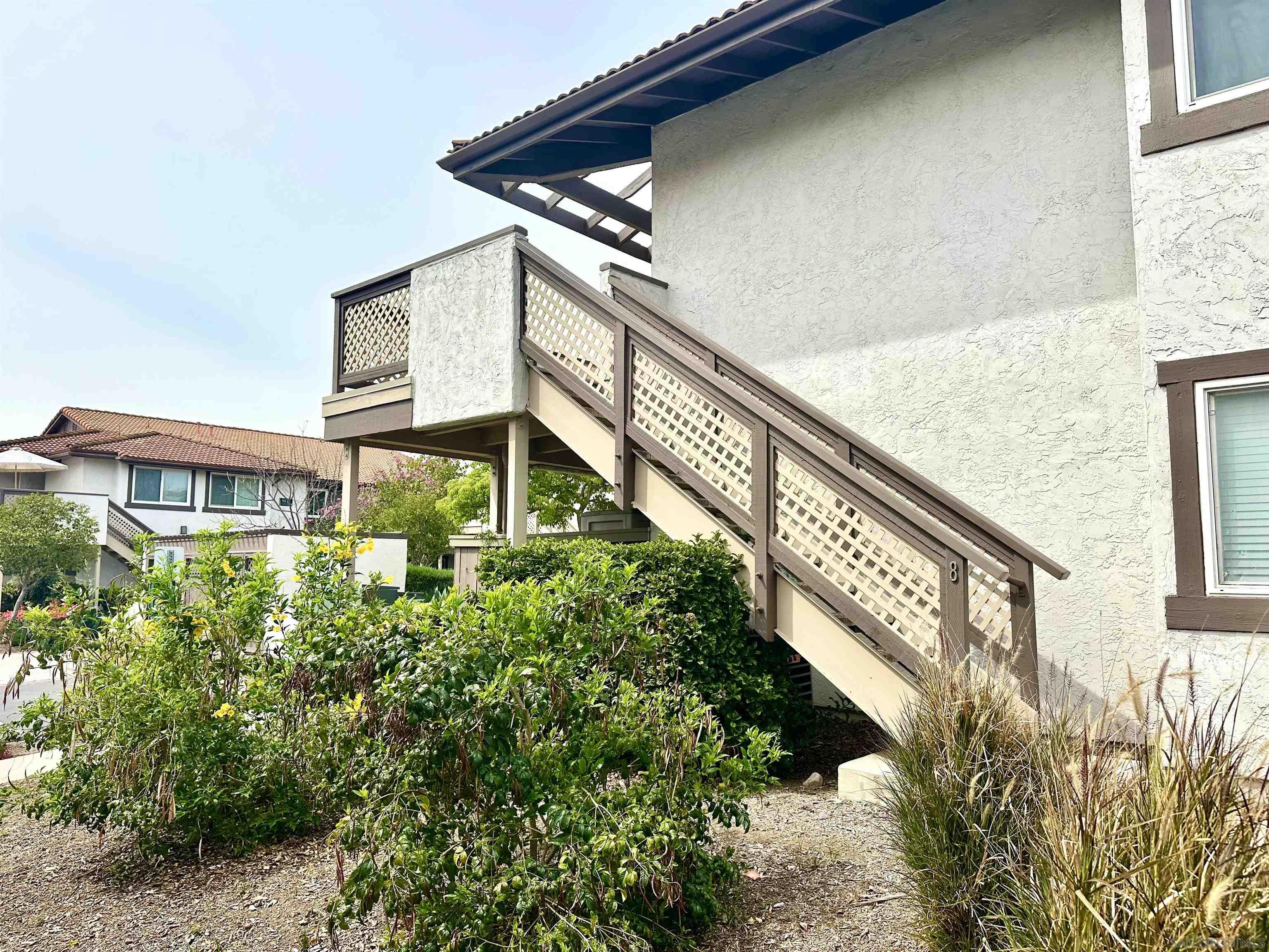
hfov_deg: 71.6
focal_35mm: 24
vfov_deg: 56.8
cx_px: 634
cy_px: 476
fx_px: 880
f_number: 1.78
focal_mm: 6.86
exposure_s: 1/5263
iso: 80
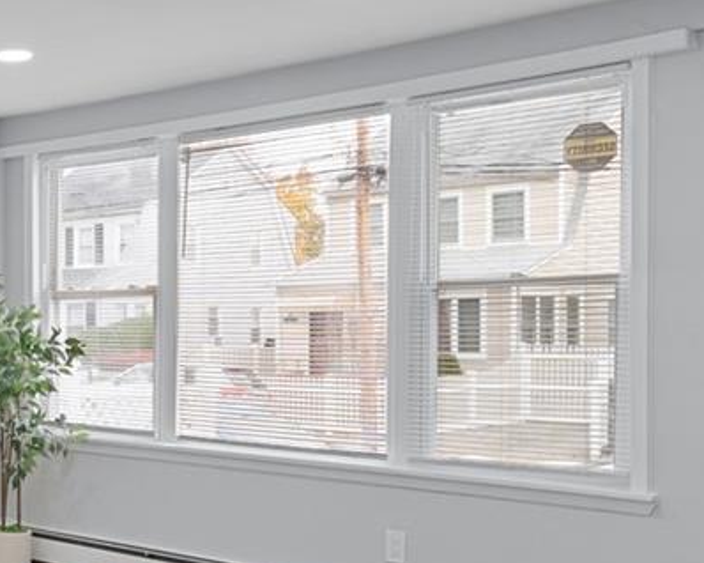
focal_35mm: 58
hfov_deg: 26.9
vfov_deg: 26.2
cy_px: 325
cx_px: -233
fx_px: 1208
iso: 250
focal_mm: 12
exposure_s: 1/5
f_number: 8
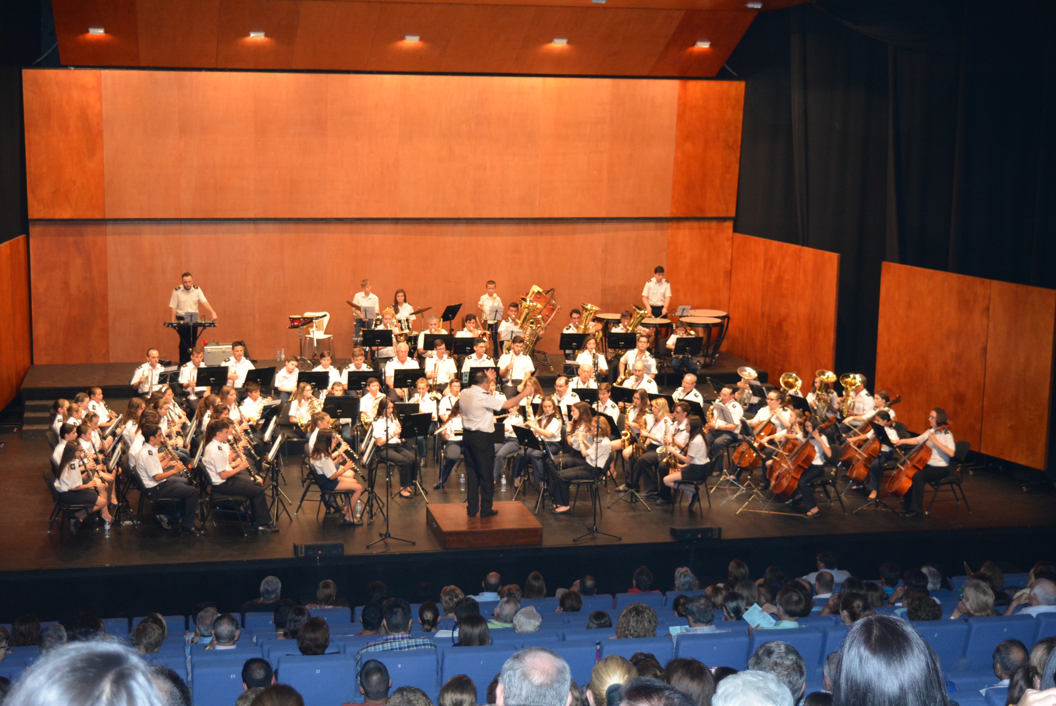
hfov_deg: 36.8
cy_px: 353
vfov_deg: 25.1
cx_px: 528
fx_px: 1585
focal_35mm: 54
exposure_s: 1/60
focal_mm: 36
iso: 1800
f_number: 4.8
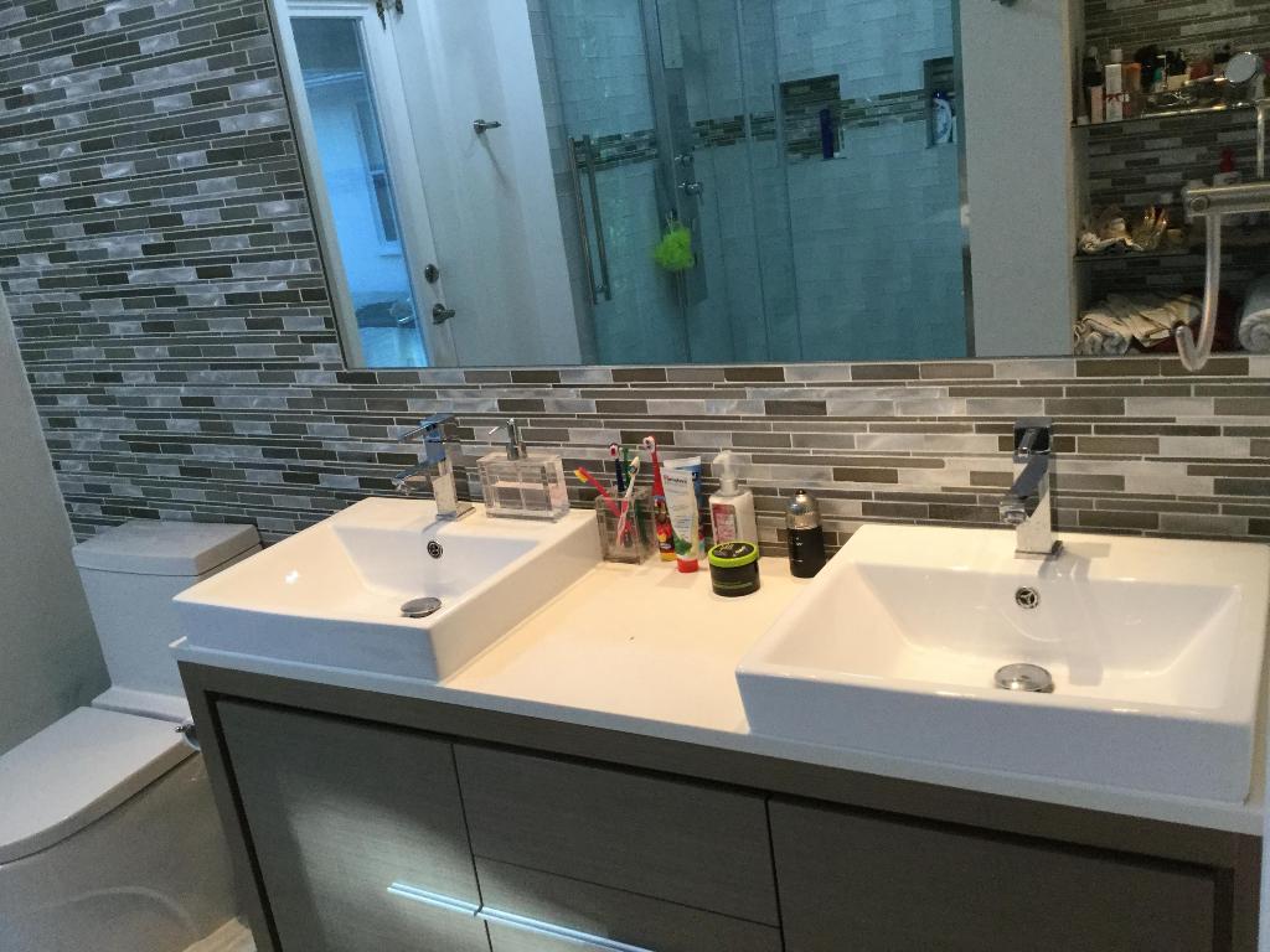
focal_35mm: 31
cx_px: 635
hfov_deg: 58.4
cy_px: 476
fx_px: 1137
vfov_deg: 45.4
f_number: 2.4
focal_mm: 3.3
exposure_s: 1/30
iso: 50
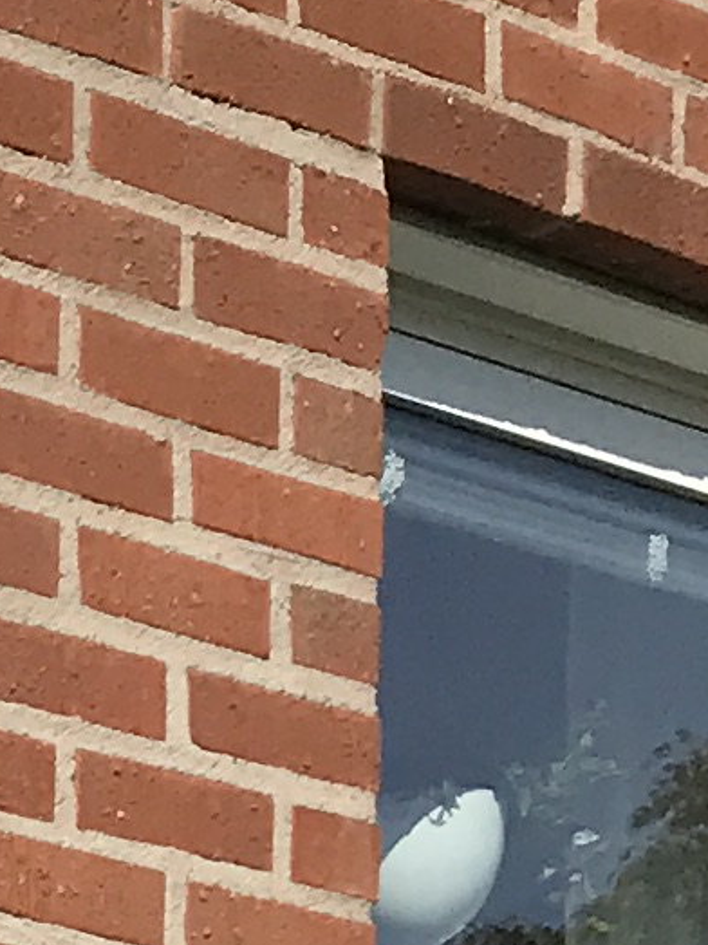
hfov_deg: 6.0
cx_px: -1960
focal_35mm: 216
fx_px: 5893
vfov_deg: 8.0
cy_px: 2750
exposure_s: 1/2660
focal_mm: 3.99
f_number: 1.8
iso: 20
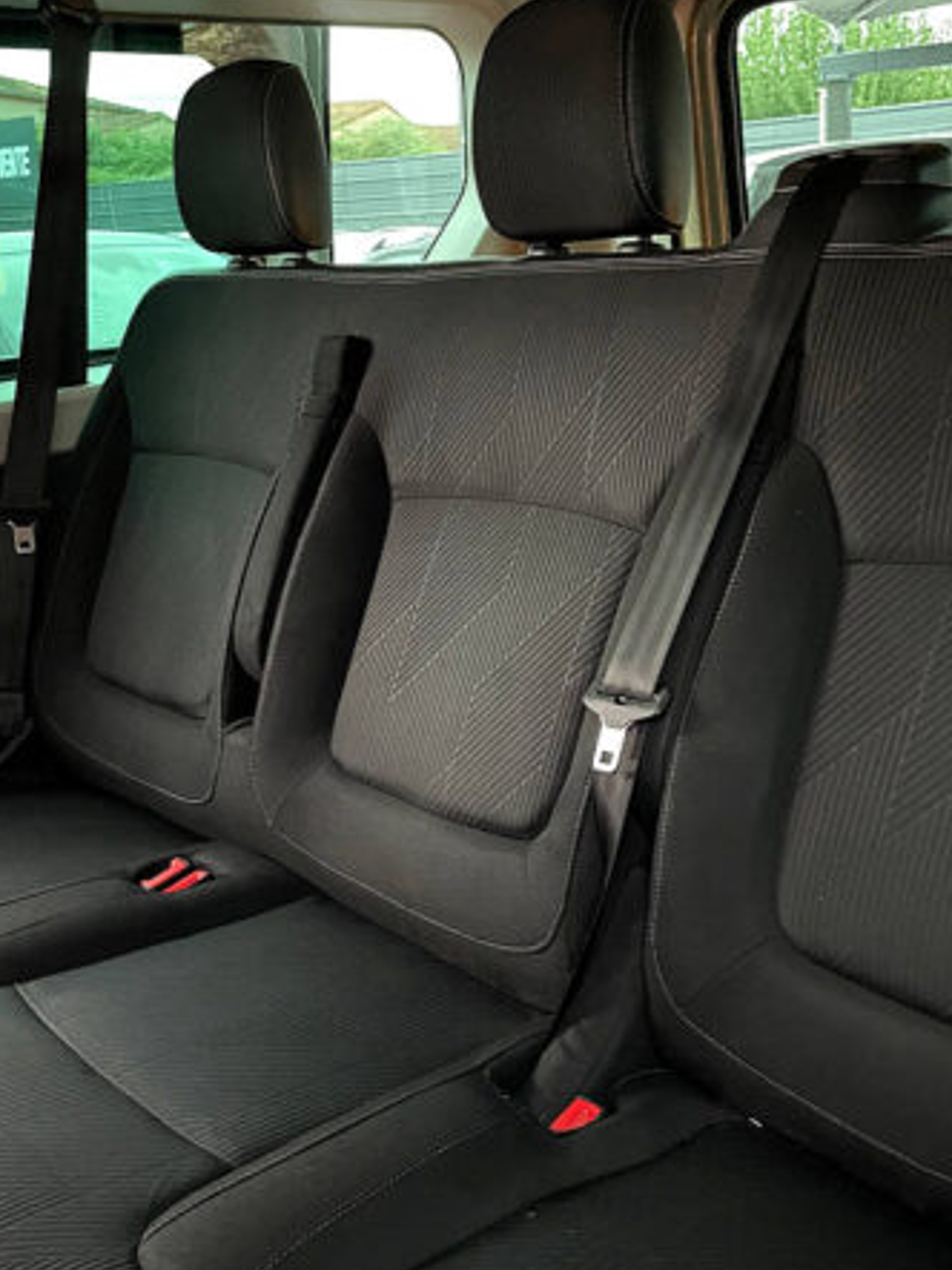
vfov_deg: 50.1
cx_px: 529
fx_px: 1357
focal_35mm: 37
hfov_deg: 38.6
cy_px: 702
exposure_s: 1/30
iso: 1000
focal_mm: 4.2
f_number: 1.6
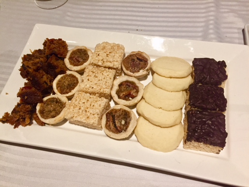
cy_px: 94
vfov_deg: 48.2
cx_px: 124
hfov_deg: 61.7
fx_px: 209
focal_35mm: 29
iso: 250
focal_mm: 4.15
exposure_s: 1/33
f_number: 2.2
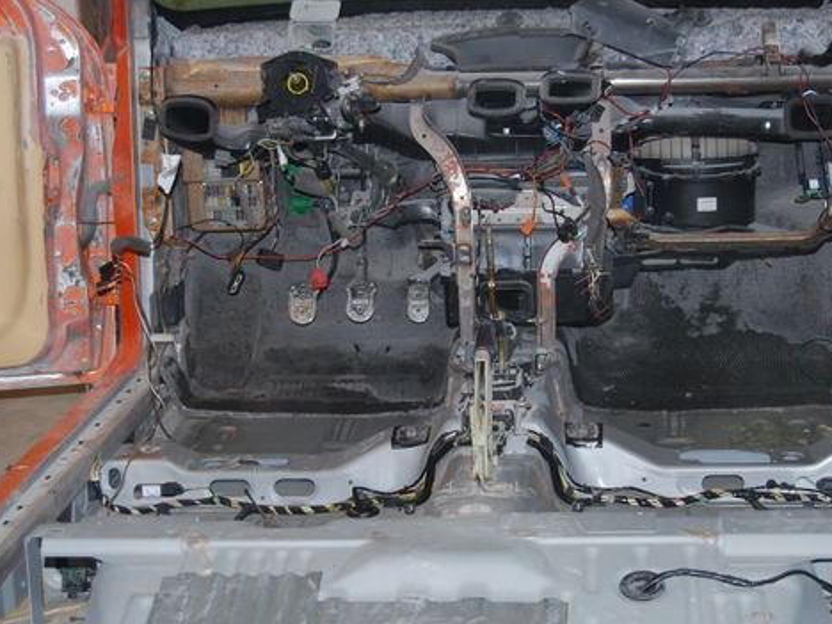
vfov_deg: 19.6
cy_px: 322
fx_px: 1803
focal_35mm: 75
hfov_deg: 26.0
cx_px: 475
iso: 200
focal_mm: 38
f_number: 5
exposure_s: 1/60
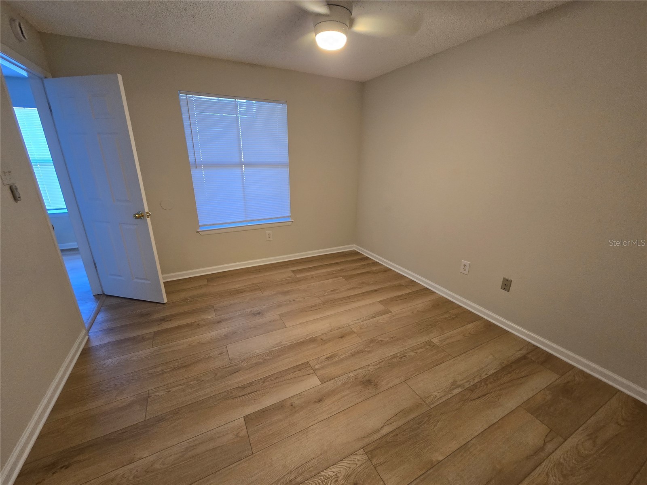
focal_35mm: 13
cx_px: 324
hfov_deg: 106.2
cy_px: 242
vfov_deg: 89.9
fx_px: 243
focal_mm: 2.2
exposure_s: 1/60
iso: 250
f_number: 2.2
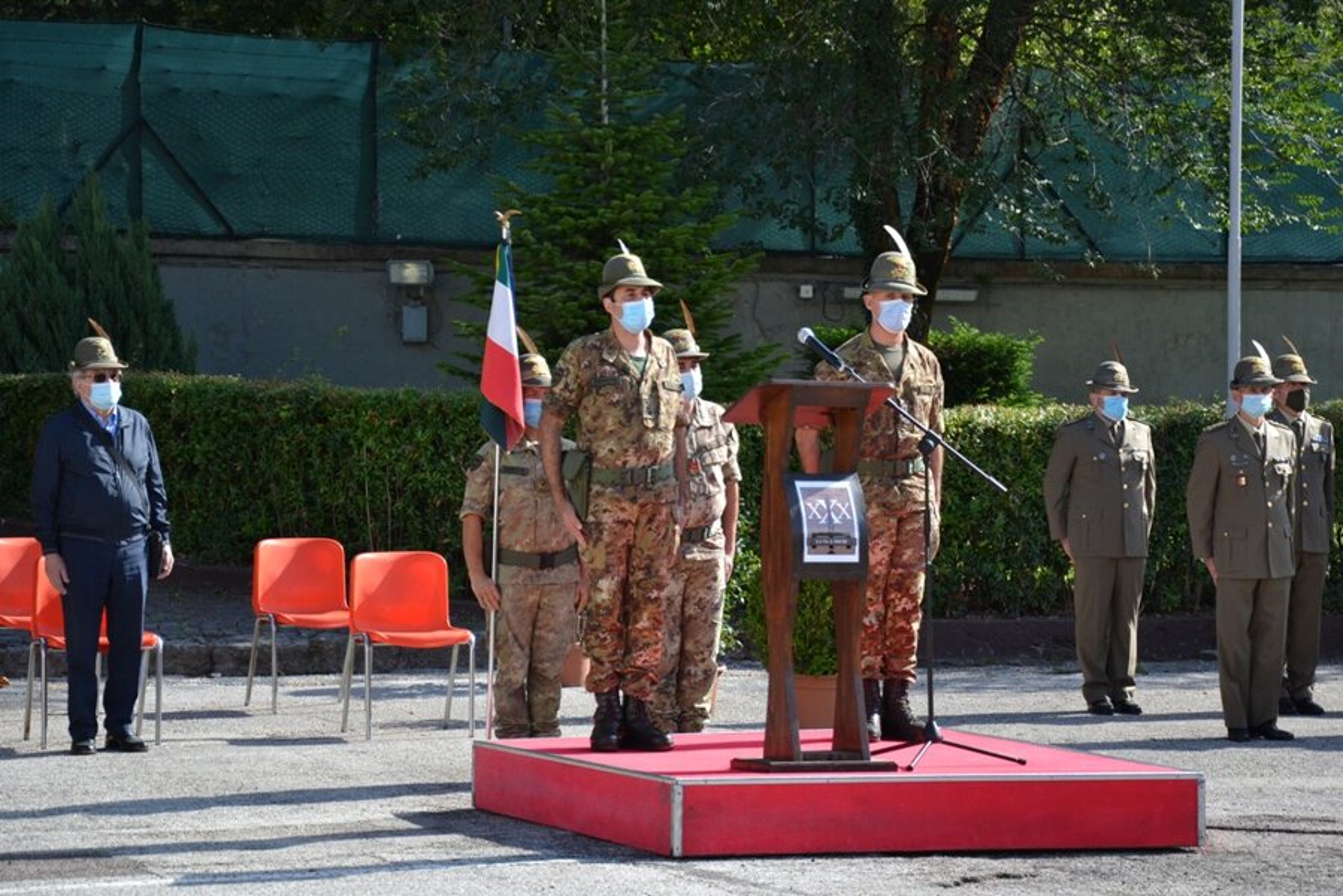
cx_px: 672
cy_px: 448
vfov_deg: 13.8
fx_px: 3694
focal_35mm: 99
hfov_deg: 20.6
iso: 360
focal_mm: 66
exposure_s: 1/500
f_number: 5.6
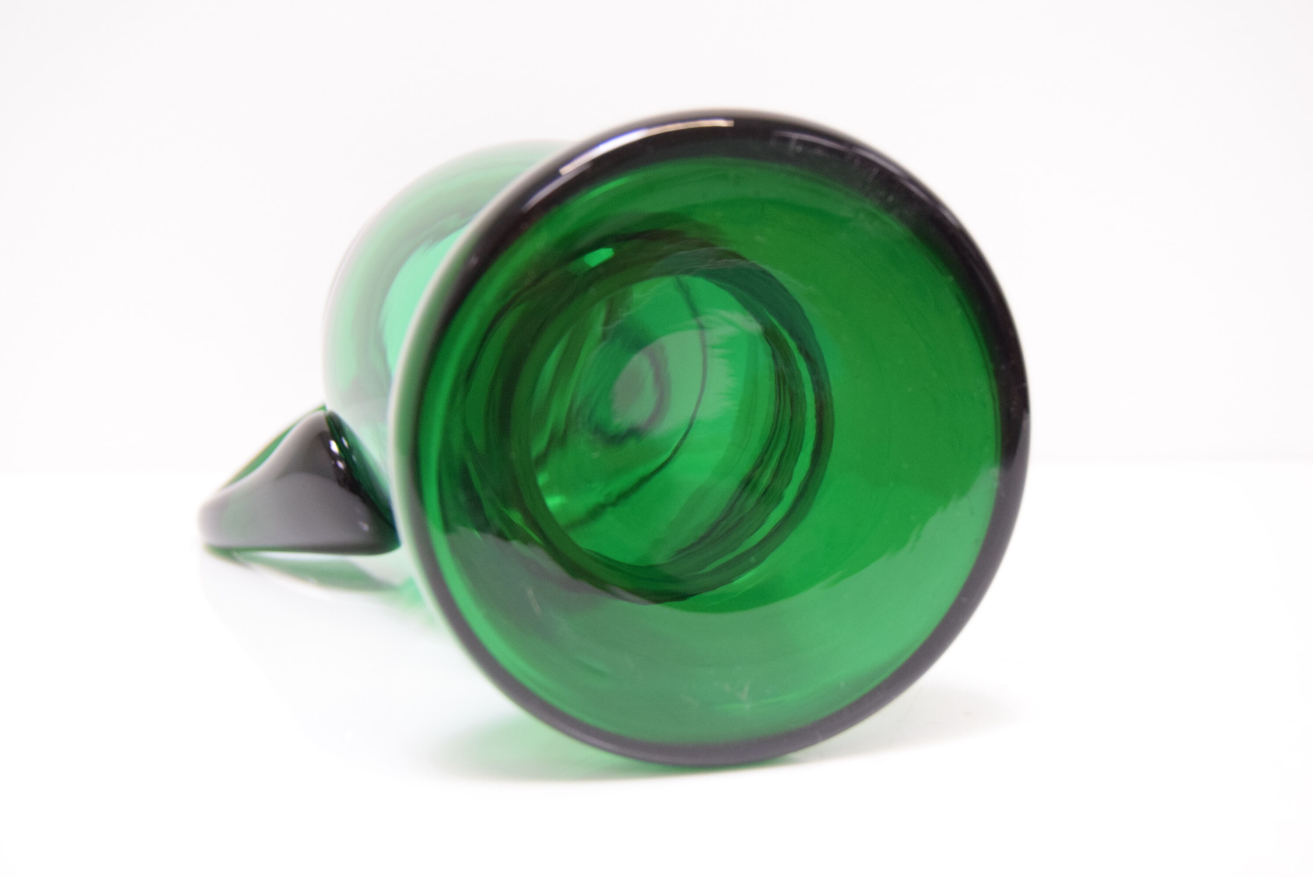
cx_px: 656
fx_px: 1697
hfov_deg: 42.3
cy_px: 438
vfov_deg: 29.0
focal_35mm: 46
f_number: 5
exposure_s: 1/100
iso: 1600
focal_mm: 31
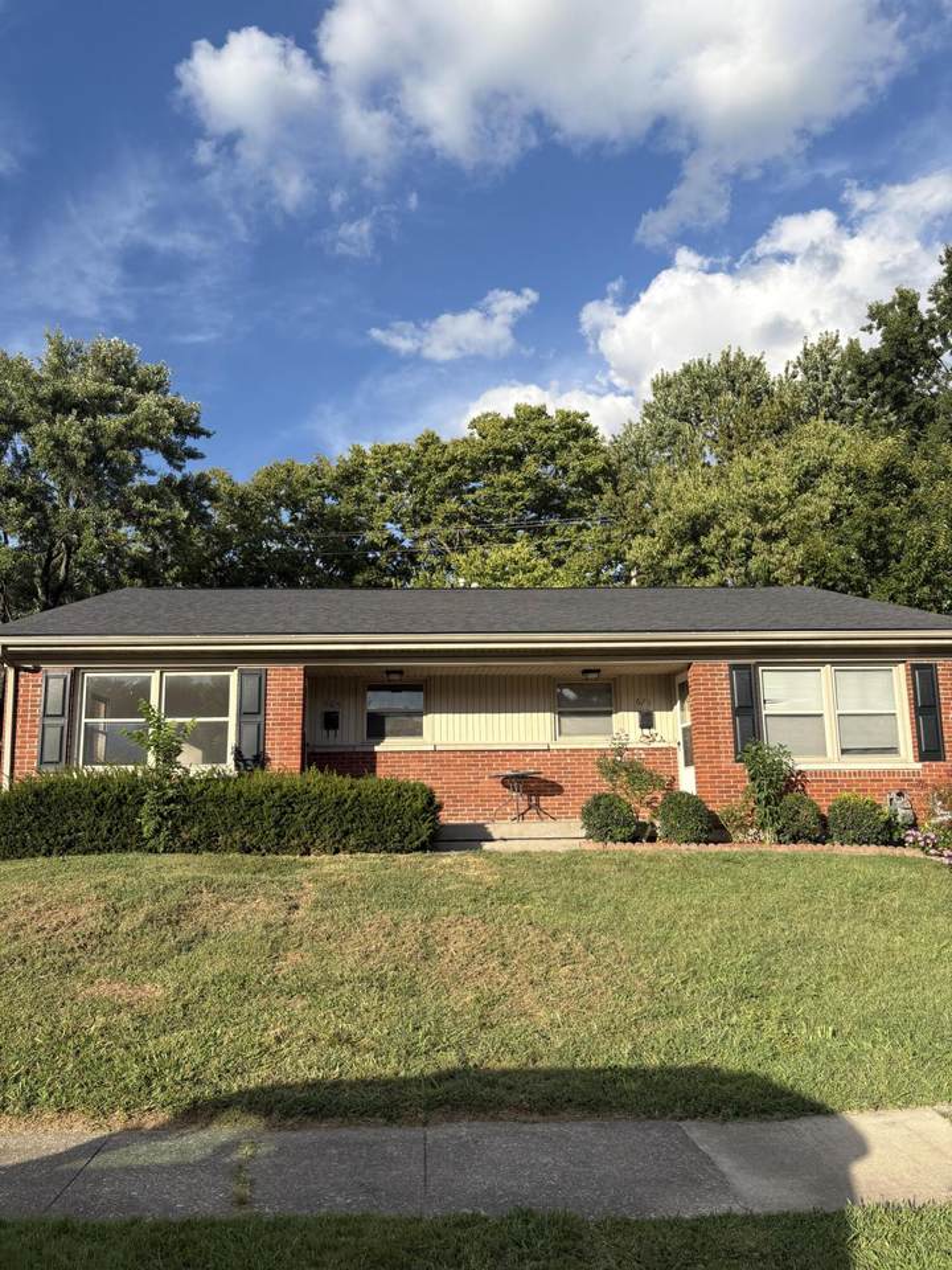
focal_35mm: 26
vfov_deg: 67.3
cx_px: 476
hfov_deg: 53.1
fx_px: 953
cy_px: 635
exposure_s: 1/2075
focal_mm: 5.96
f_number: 1.6
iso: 50
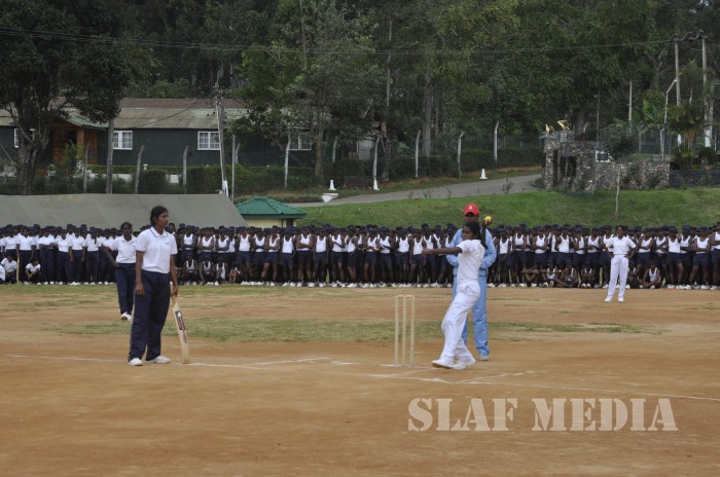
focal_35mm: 60
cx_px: 360
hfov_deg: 33.5
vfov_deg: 22.5
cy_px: 238
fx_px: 1198
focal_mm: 40
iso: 200
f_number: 8
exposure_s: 1/200
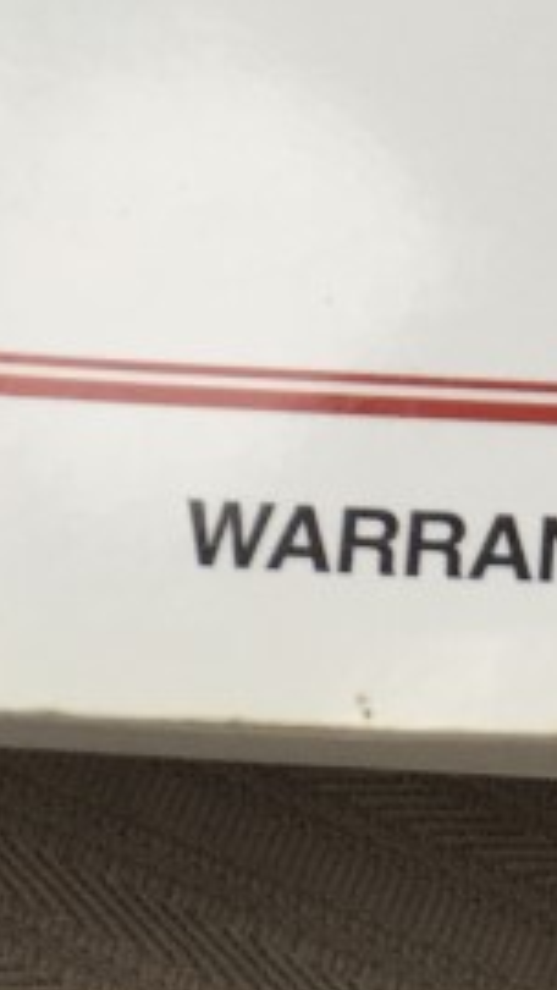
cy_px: -15
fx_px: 3149
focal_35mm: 120
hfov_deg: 9.8
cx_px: 839
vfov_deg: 17.4
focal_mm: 4.15
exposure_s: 1/120
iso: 40
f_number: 2.2
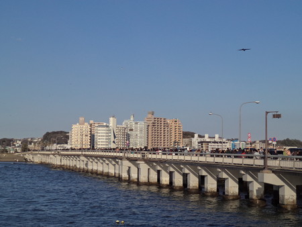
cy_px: 114
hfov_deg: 28.5
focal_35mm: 68
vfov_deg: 21.6
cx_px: 151
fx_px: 594
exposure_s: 1/1000
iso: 80
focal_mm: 12
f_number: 5
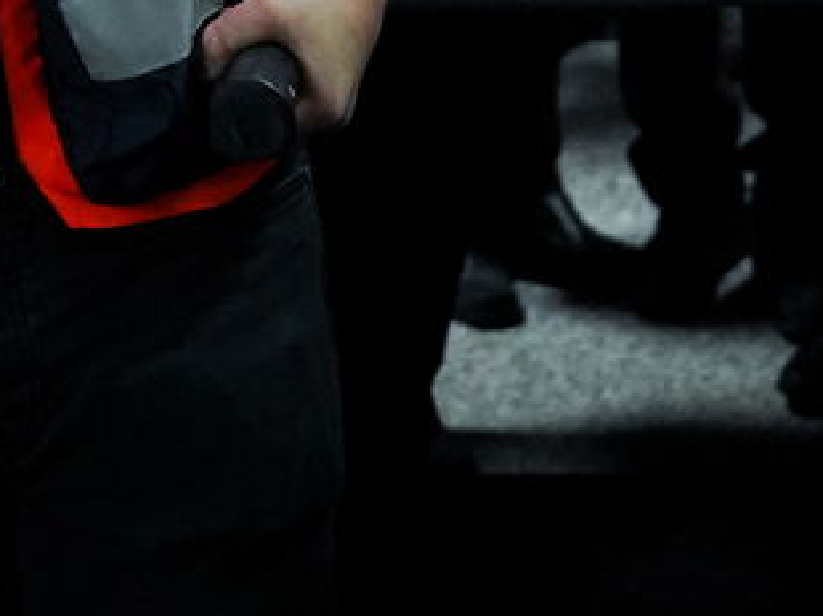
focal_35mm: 139
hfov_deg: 14.2
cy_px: -548
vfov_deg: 10.0
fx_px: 3302
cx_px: 377
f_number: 4
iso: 6400
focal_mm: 32
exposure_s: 1/125
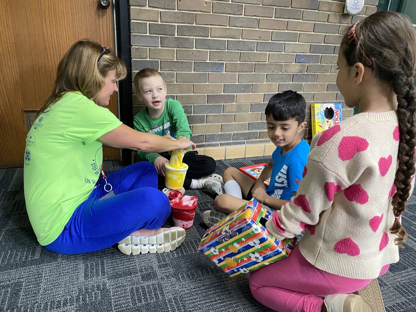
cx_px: 208
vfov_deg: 53.1
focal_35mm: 26
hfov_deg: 67.3
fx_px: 312
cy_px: 156
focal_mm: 4.25
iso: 320
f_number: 1.8
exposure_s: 1/60
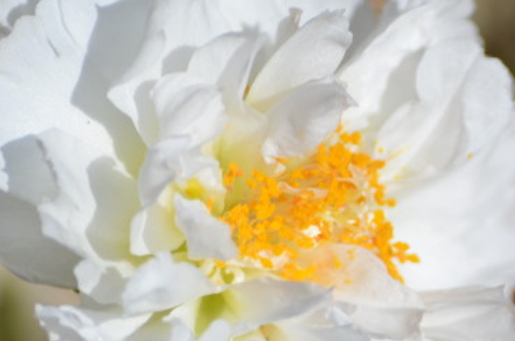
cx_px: 368
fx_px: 17865
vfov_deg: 1.1
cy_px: 208
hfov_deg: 1.7
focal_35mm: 1251
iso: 200
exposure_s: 1/1000
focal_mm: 300
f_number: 8
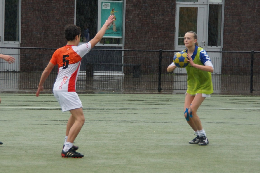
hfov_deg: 13.7
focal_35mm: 150
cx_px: 130
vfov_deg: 9.2
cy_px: 86
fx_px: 1084
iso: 500
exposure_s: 1/200
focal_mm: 100
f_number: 5.6
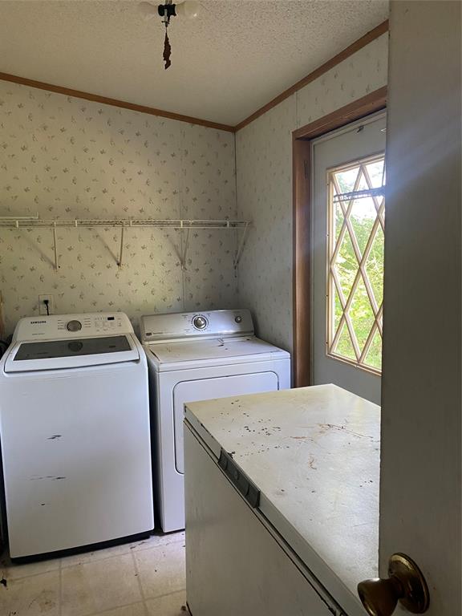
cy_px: 308
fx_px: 463
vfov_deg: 67.3
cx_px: 231
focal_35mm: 26
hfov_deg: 53.1
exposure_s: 1/60
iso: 200
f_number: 1.8
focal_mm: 4.25
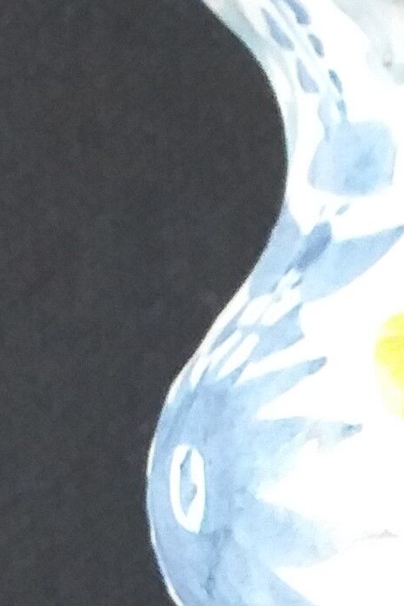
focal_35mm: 159
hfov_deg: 8.4
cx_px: 668
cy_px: 1530
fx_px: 2676
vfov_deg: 10.7
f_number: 1.9
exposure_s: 1/33
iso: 125
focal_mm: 3.6
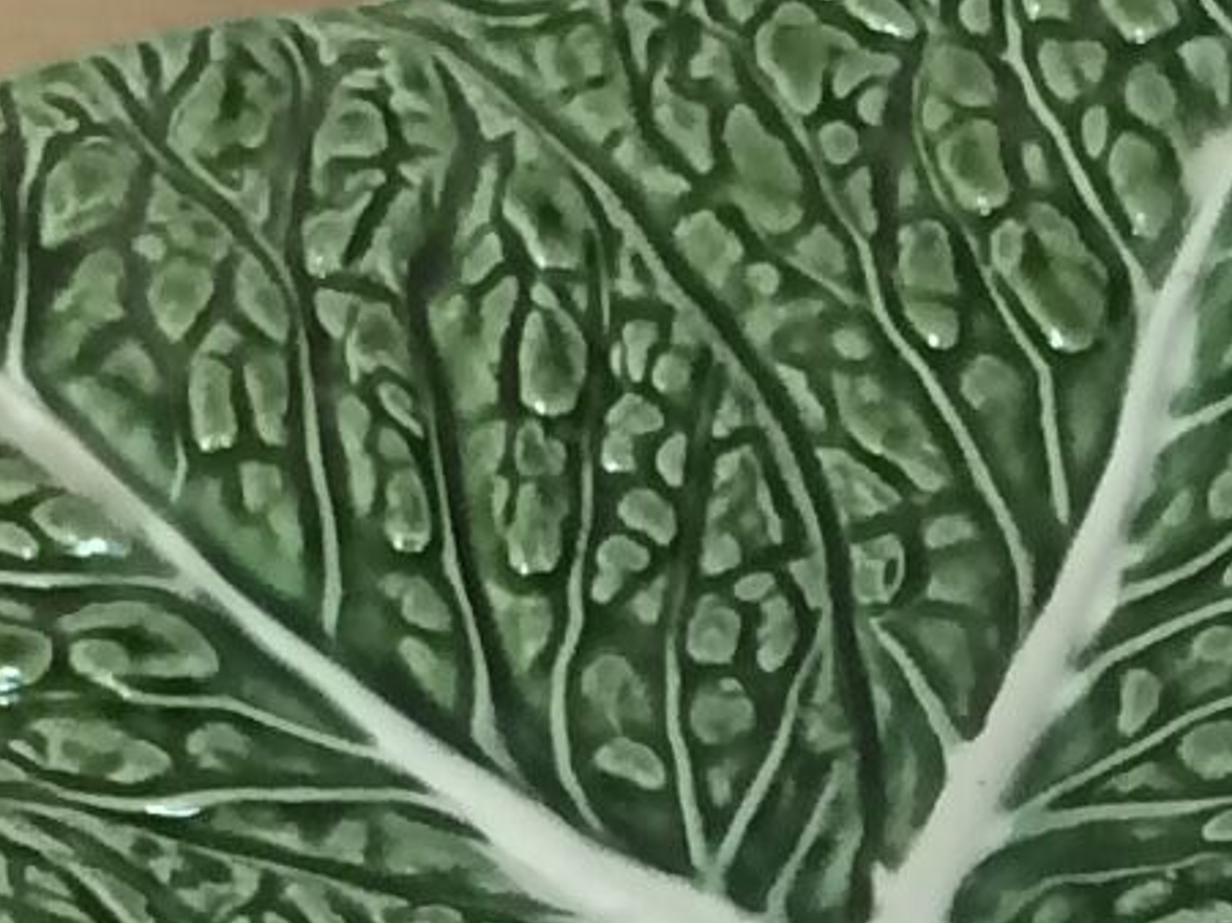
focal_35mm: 210
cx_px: 1565
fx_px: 7472
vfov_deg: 6.9
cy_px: 1742
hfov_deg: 9.3
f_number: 2.2
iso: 50
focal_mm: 4.15
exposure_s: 1/33
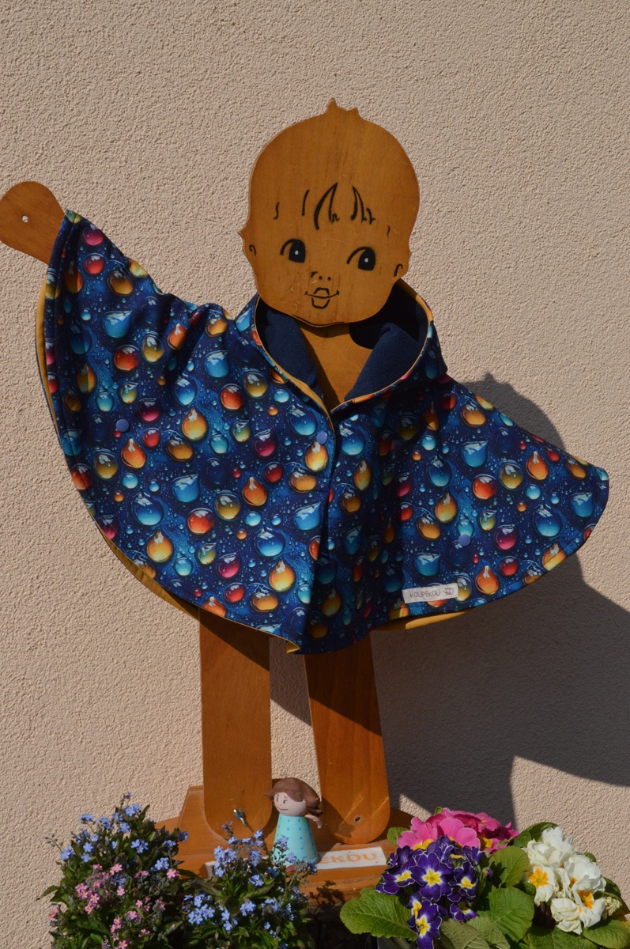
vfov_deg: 37.9
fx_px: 1382
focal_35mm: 52
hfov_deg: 25.7
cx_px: 315
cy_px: 474
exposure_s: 1/800
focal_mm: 35
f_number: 18
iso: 800
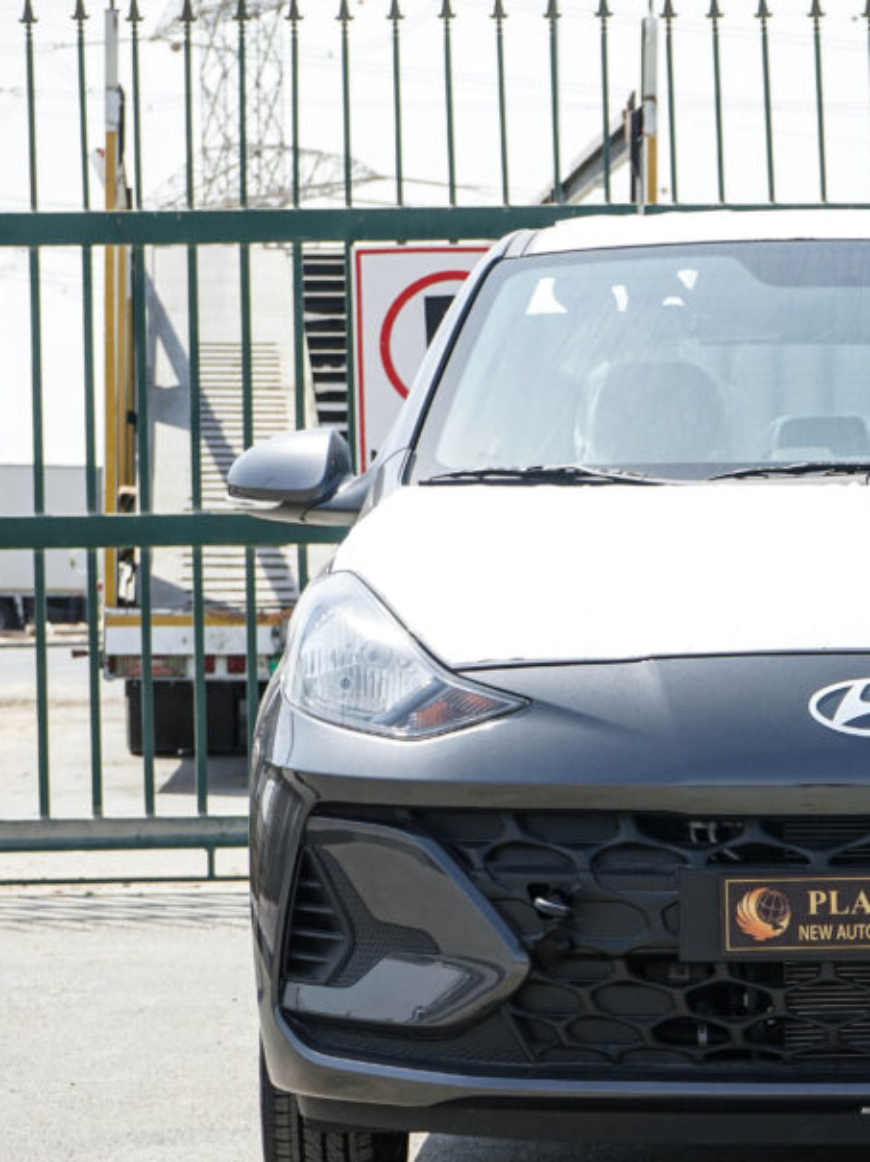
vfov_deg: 17.3
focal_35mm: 114
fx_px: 3824
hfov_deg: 12.8
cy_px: 644
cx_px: 878
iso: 400
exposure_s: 1/500
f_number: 9
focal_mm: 70
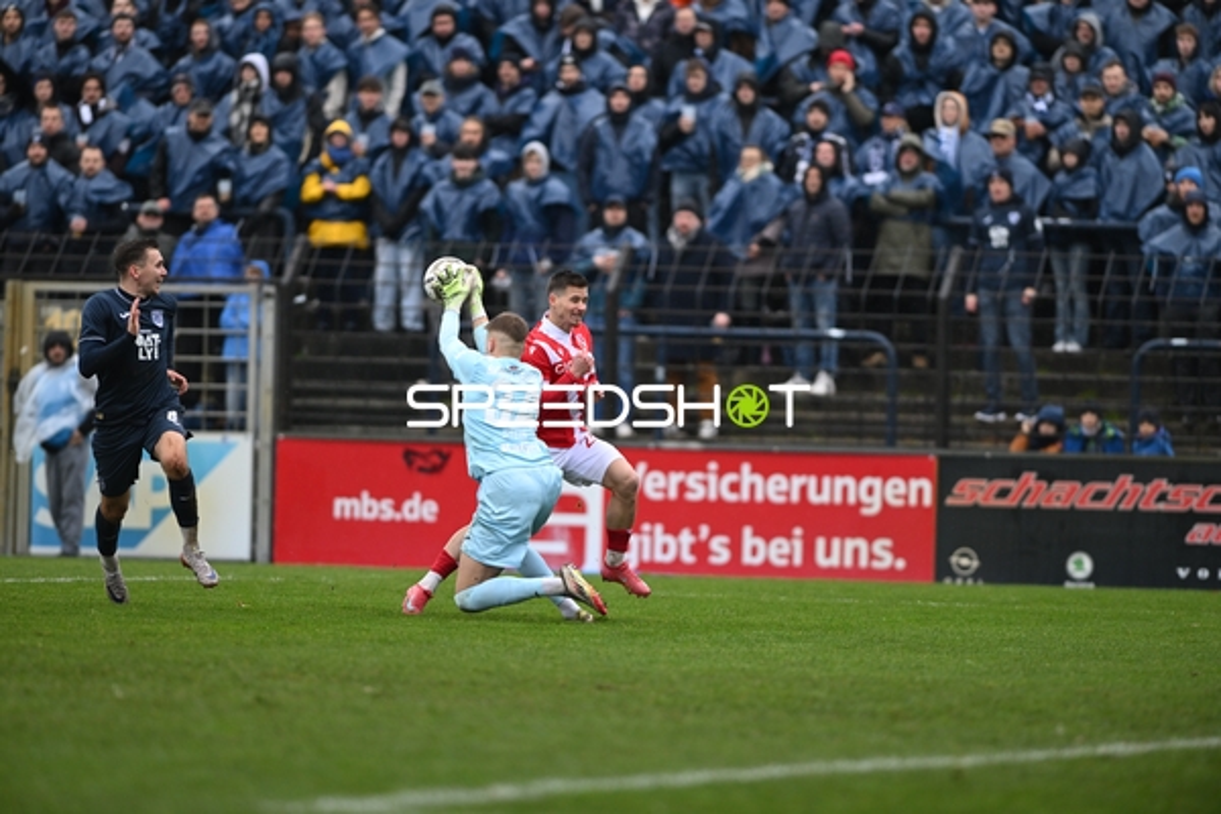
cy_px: 407
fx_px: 10174
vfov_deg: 4.6
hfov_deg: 6.9
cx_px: 610
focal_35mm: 300
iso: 1400
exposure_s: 1/2000
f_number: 3.2
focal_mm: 300
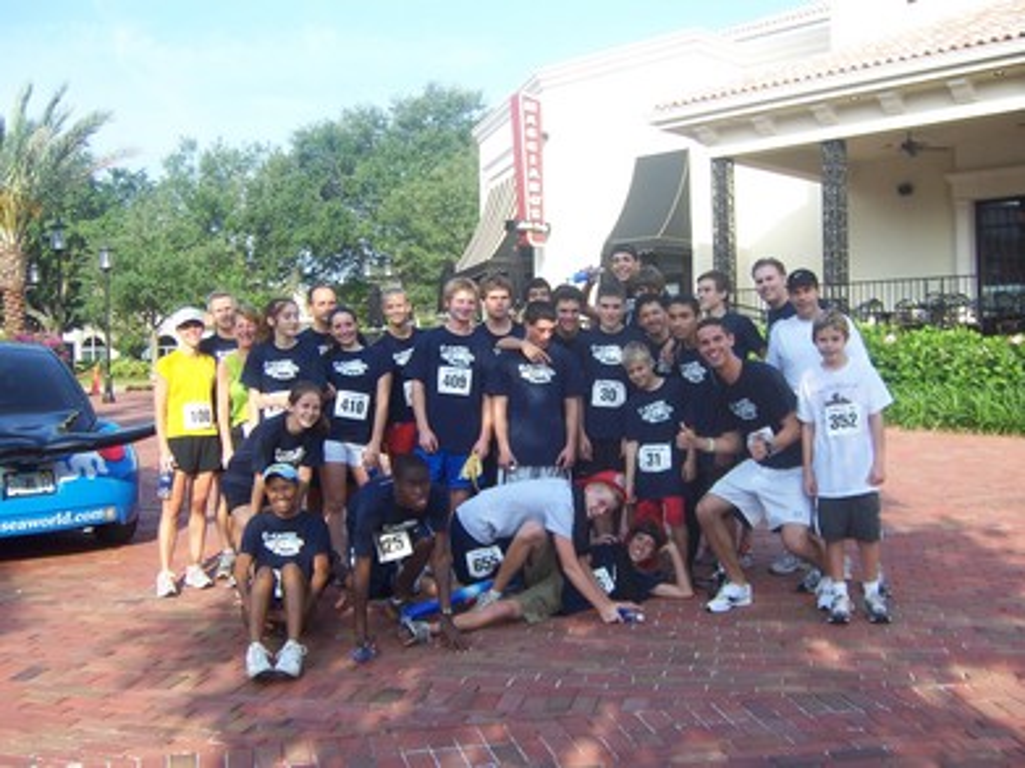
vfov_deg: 39.6
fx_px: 1066
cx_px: 512
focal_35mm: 36
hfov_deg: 51.4
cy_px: 384
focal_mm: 6.2
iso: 80
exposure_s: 1/400
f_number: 2.8
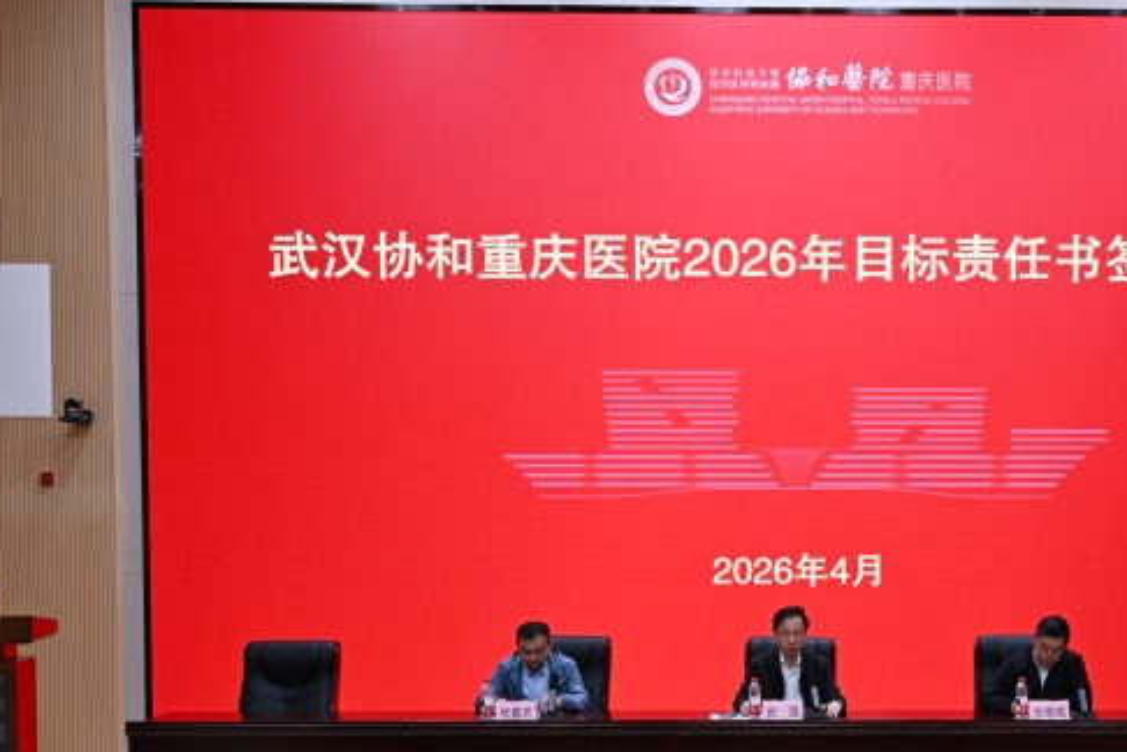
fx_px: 1596
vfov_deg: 26.0
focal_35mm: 51
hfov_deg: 38.0
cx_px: 826
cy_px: 593
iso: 500
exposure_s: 1/40
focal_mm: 31
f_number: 6.3
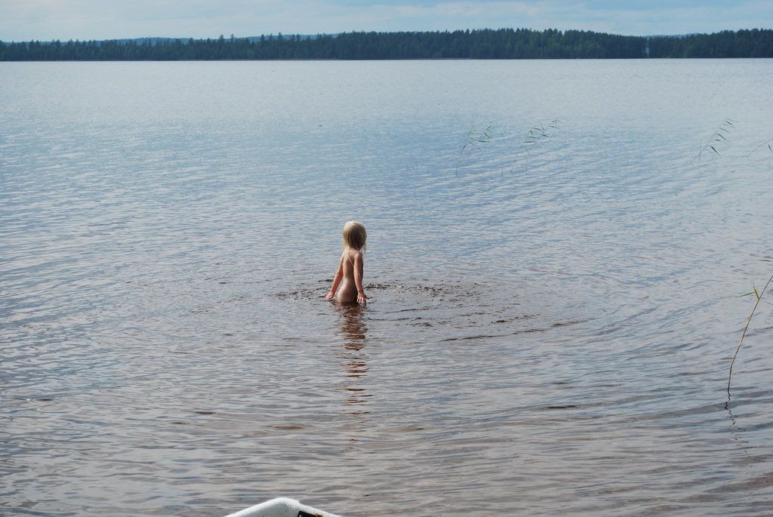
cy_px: 258
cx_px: 386
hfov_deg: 28.0
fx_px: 1548
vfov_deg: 19.0
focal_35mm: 72
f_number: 9
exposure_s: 1/320
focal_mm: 48
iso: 100
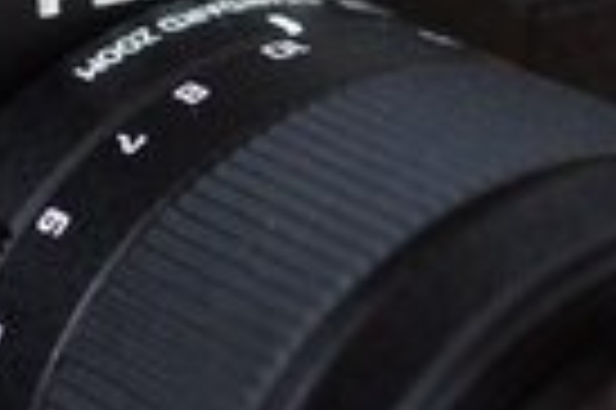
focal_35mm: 260
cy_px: 424
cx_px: 112
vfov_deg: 5.2
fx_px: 4452
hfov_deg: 7.9
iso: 1600
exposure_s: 1/30
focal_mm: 35
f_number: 4
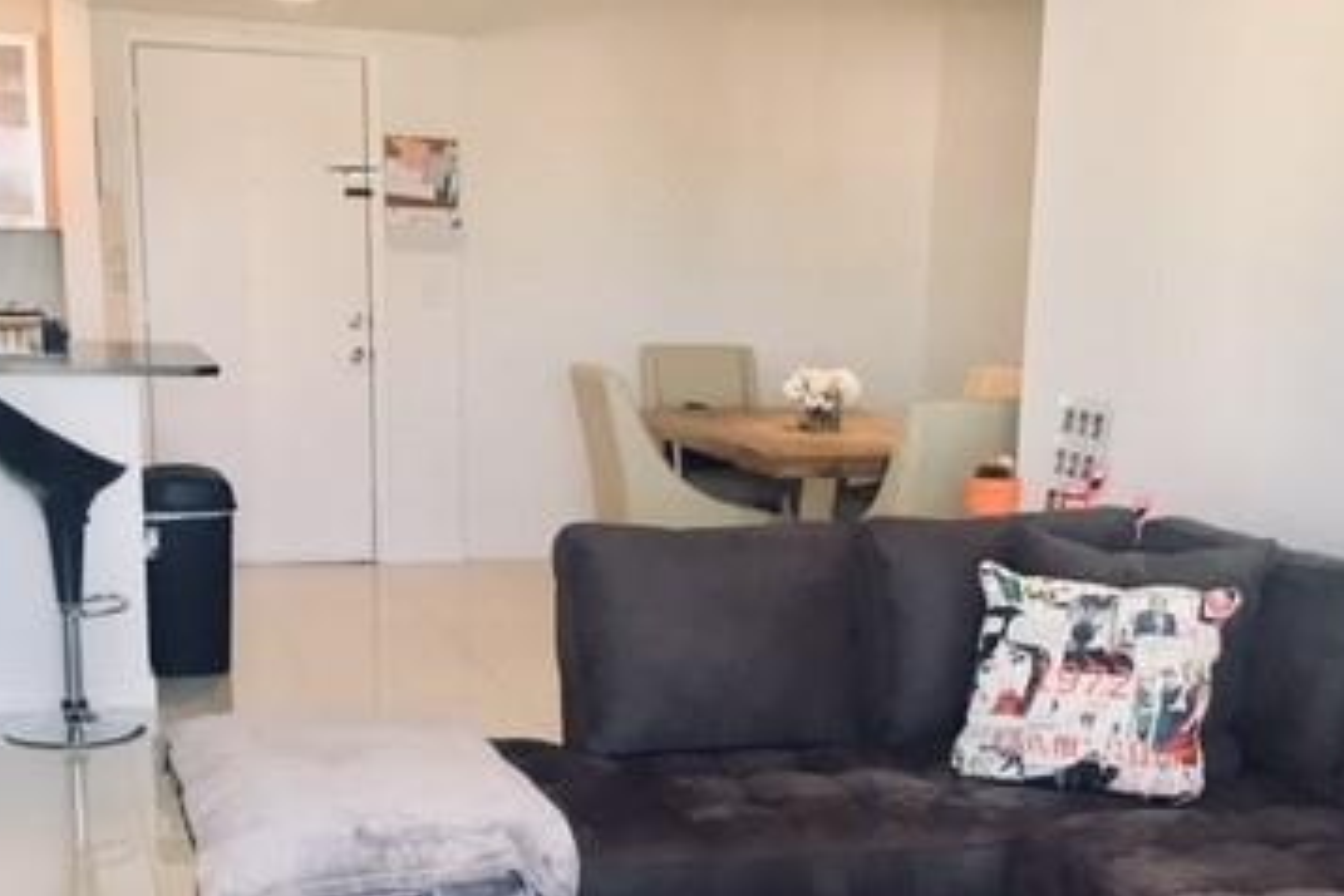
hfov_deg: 36.8
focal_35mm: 54
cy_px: 719
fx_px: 2016
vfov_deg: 24.6
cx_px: 783
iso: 25
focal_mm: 4.15
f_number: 2.2
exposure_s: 1/30
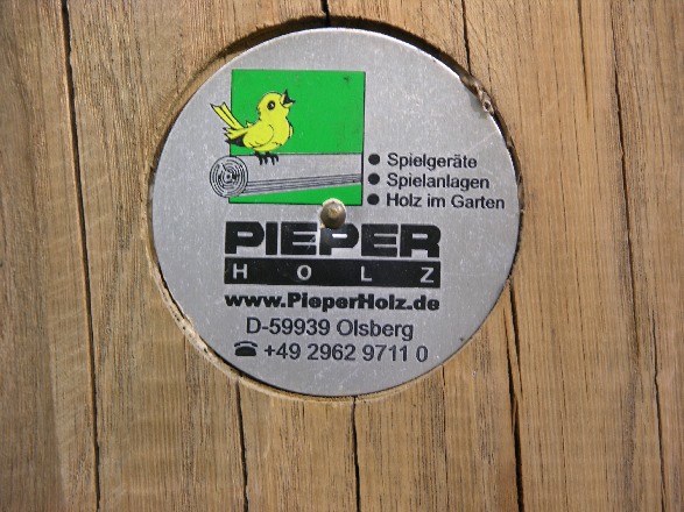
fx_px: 3754
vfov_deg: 7.8
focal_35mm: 190
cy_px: 256
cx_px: 342
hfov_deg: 10.4
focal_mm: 48.5
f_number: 4
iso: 50
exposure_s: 1/20.8
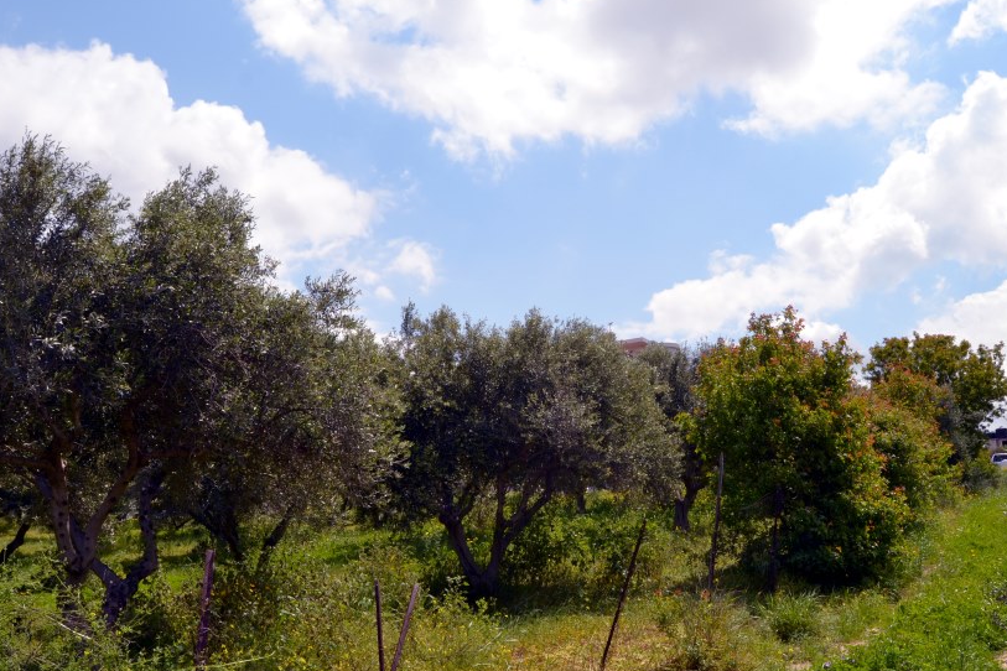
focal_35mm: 34
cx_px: 547
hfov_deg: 55.7
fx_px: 951
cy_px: 414
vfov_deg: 38.7
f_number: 10
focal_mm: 18
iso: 100
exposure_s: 1/200
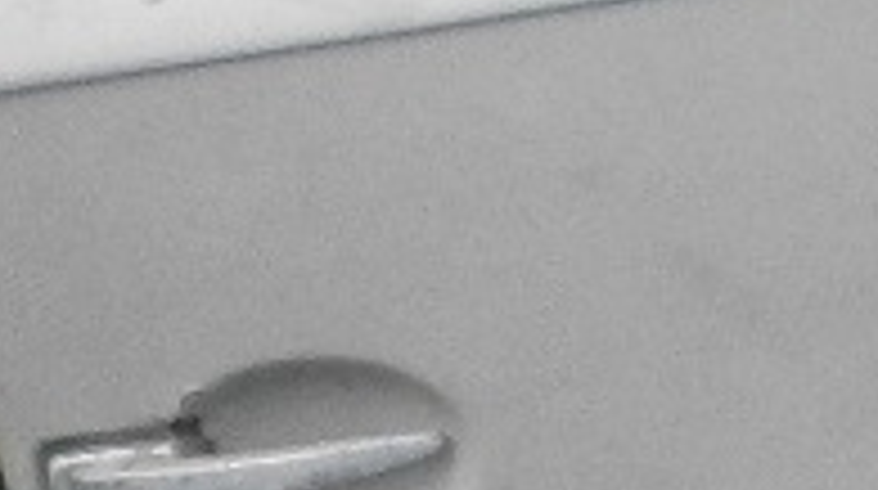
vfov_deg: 6.7
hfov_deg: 11.4
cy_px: -52
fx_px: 4184
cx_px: 1380
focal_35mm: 180
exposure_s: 1/250
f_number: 2.9
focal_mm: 4.8
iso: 400
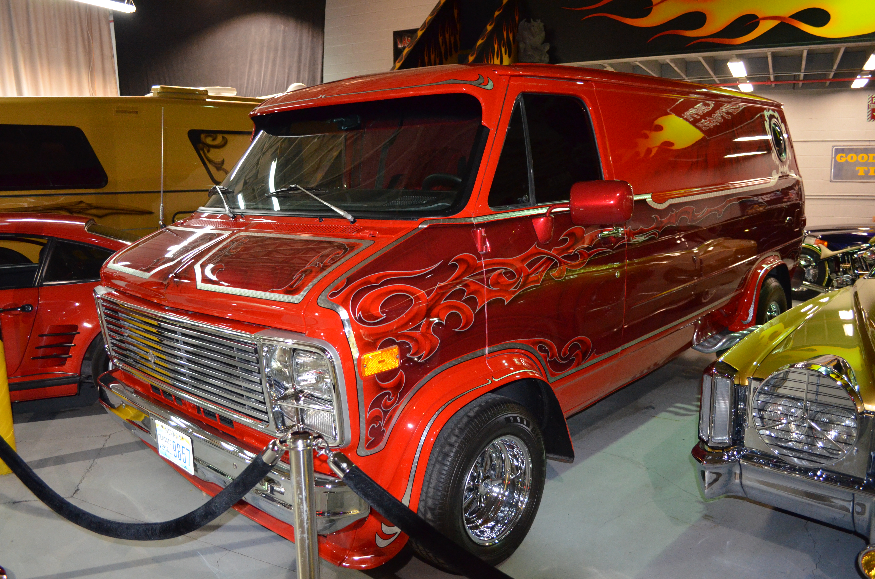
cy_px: 290
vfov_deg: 47.7
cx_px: 438
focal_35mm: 27
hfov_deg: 67.5
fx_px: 655
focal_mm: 18
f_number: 3.5
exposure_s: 1/60
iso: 2200
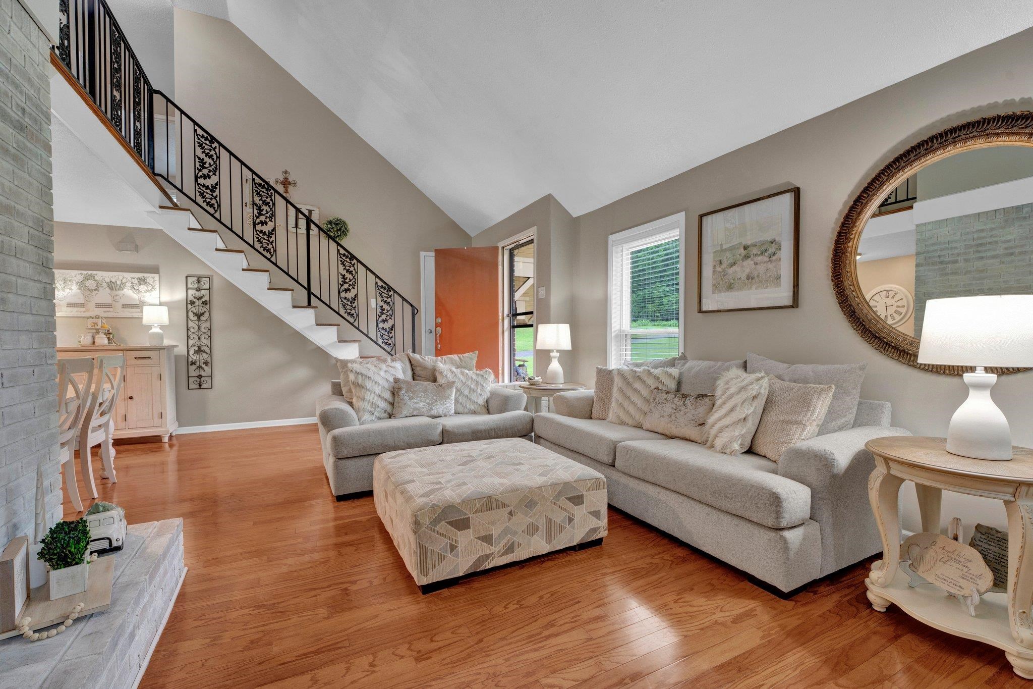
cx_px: 516
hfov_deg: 97.5
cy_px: 344
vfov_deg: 74.4
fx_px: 453
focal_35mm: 16
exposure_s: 1/13
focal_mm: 15.8
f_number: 8
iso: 1000
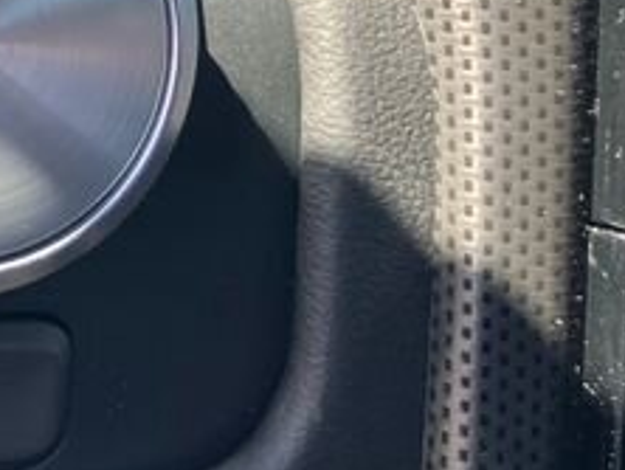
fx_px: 2332
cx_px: -707
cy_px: -312
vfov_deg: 10.9
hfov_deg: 12.9
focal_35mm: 129
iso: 32
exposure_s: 1/120
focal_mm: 3.99
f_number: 1.8
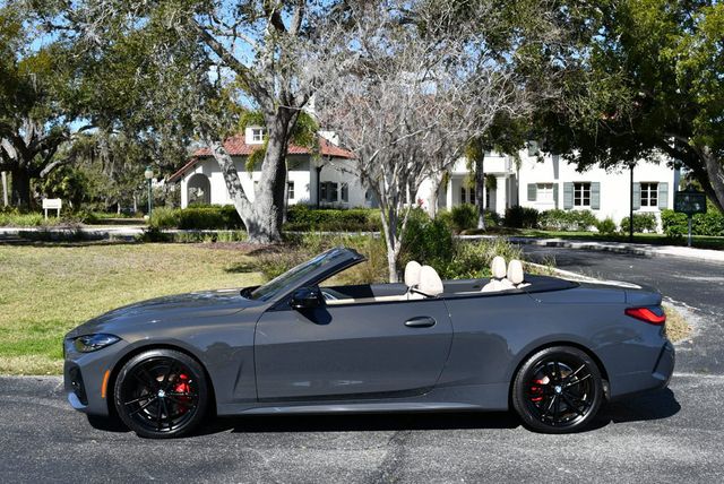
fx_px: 886
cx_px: 362
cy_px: 242
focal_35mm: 44
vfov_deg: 30.6
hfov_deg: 44.5
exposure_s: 1/250
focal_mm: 22
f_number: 8
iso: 100
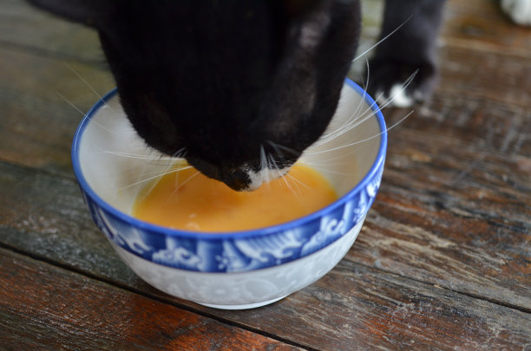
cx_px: 266
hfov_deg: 37.9
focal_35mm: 52
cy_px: 176
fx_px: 773
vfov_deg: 25.6
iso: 400
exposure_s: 1/125
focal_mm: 35
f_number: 4
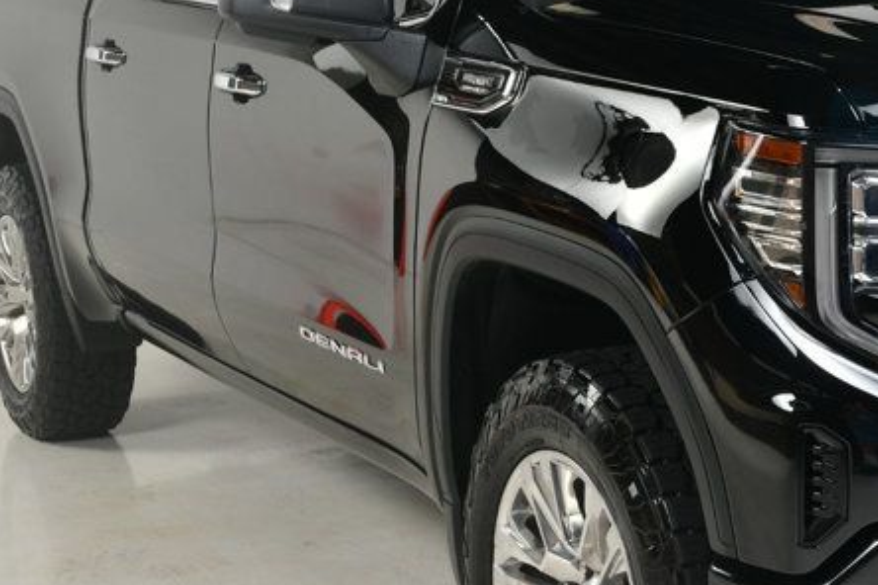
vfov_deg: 15.2
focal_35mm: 90
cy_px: 294
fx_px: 2195
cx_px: 838
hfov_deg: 21.9
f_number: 10
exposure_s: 1/160
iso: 100
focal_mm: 26
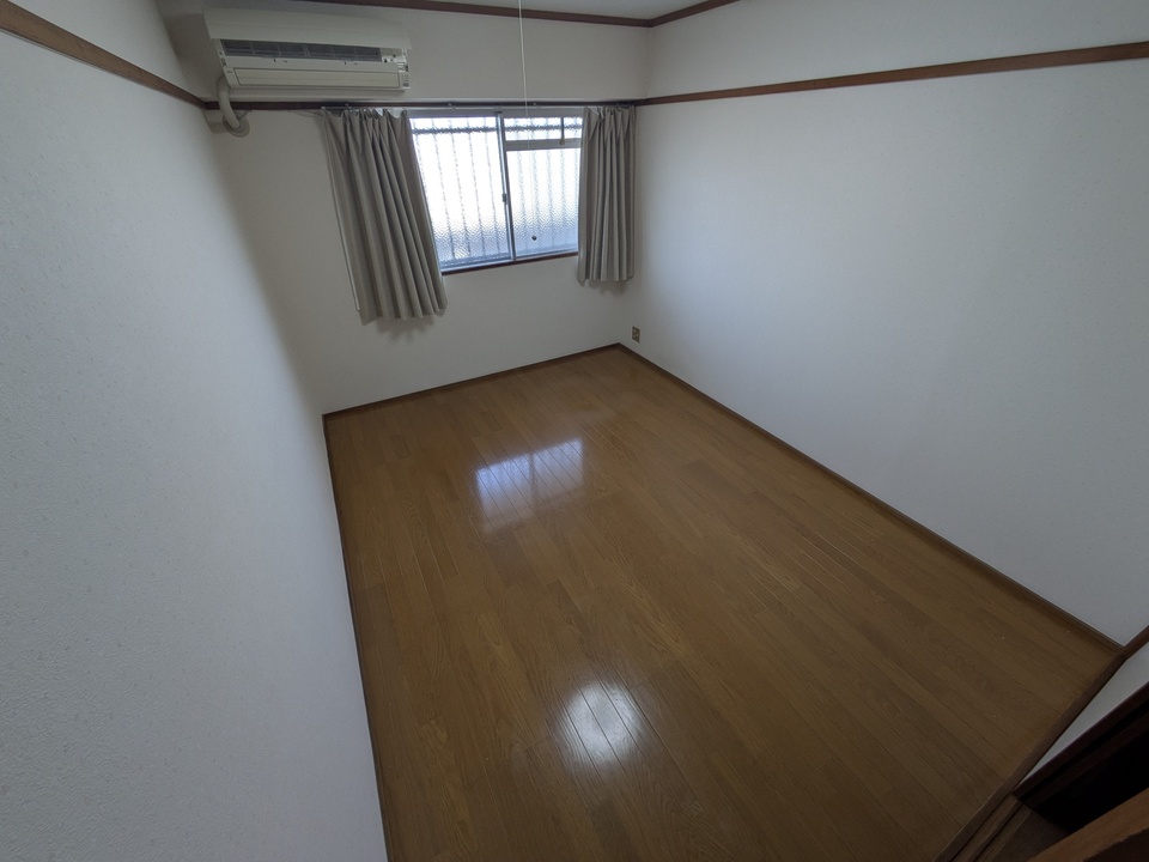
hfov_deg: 102.1
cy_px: 431
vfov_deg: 85.7
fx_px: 465
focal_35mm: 14
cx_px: 574
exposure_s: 1/129
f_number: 2.2
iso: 52
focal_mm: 1.83
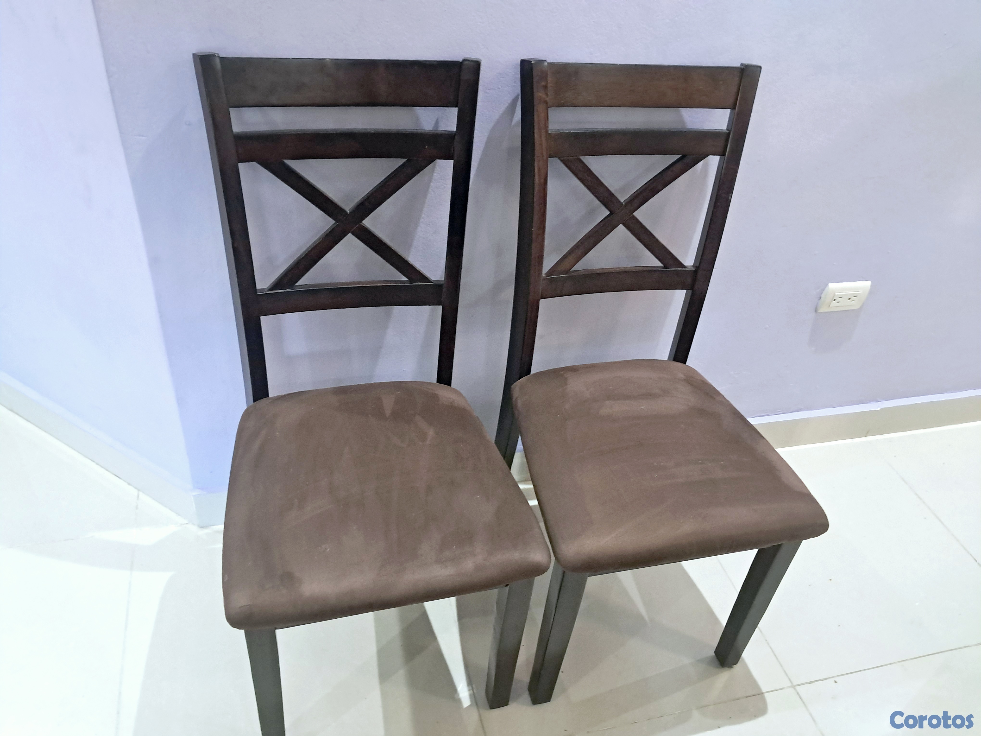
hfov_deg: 65.3
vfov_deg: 51.4
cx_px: 490
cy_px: 368
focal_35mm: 27
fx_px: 765
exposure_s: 1/24
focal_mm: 4
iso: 640
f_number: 1.8
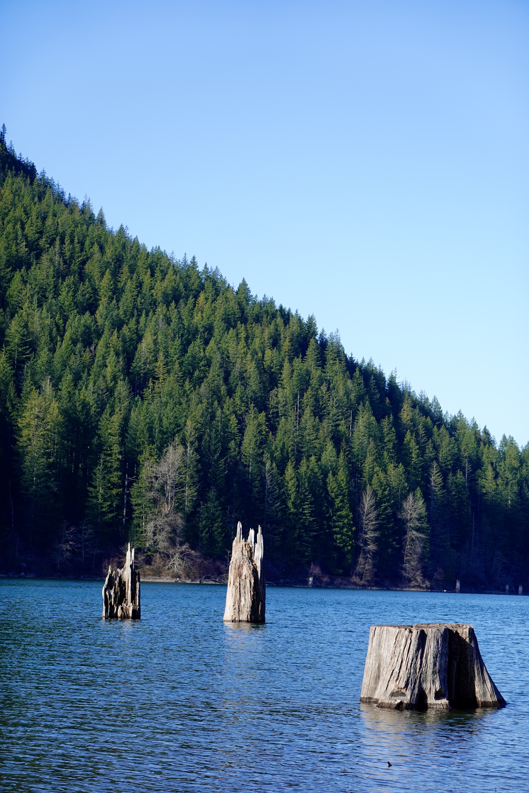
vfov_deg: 23.9
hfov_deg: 16.1
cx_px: 264
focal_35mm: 85
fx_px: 1873
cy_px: 396
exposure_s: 1/400
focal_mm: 31.46
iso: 100
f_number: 4
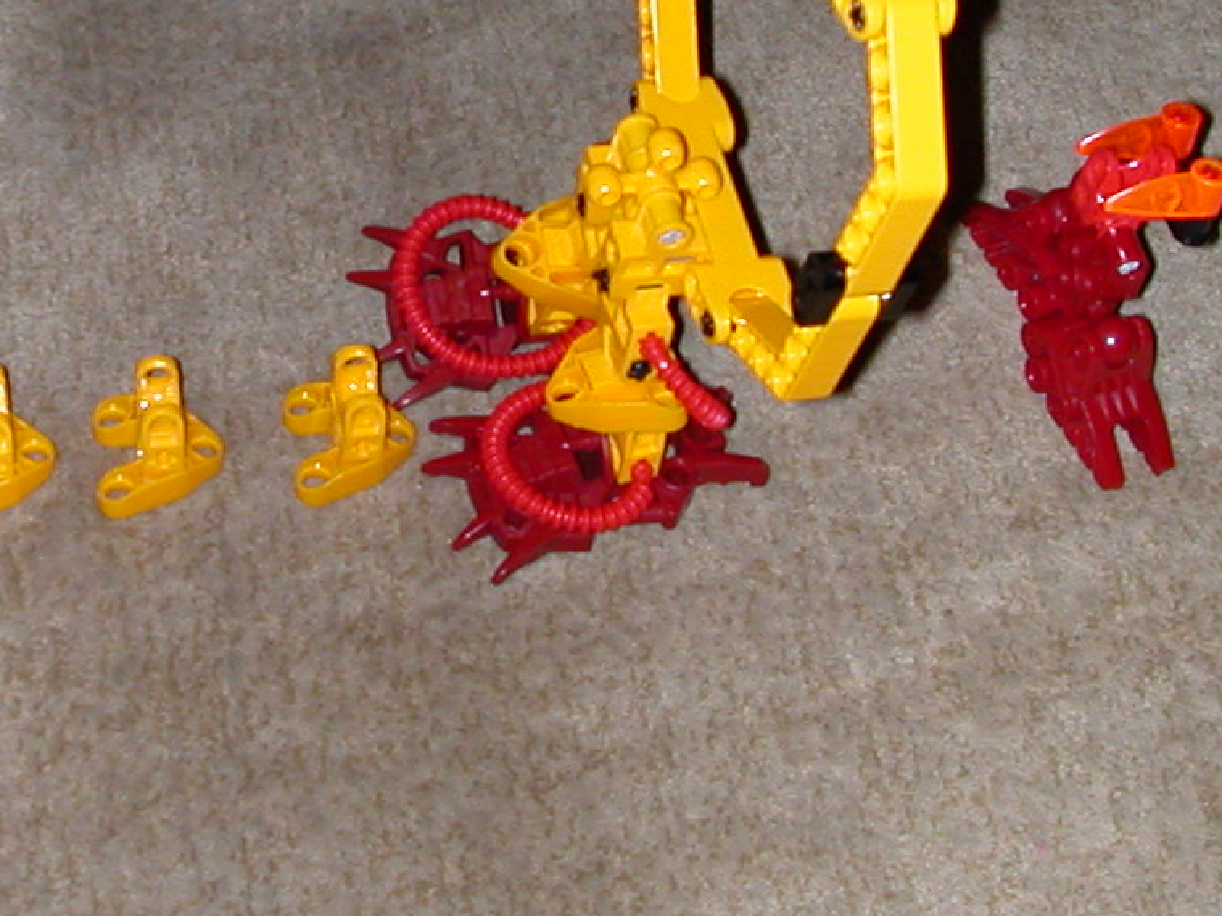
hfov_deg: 25.0
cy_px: 274
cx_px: 465
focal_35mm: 78
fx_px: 2753
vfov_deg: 18.8
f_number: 2.7
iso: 100
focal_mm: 5.6
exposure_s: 1/59.9
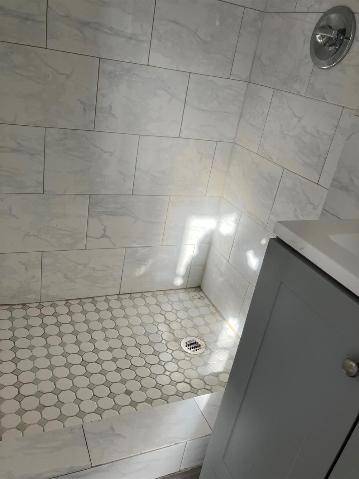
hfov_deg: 49.7
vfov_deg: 63.4
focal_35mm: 28
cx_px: 180
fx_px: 387
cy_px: 240
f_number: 1.8
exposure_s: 1/121
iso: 40
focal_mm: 3.99
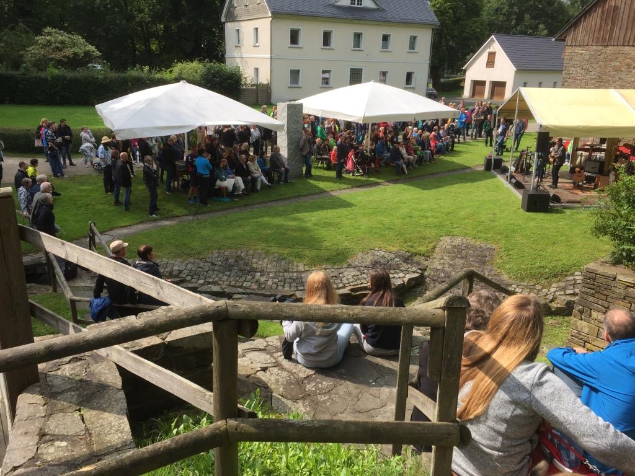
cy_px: 238
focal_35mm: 29
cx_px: 318
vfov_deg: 48.2
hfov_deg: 61.7
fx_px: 532
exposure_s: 1/1068
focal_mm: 4.15
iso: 32
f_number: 2.2
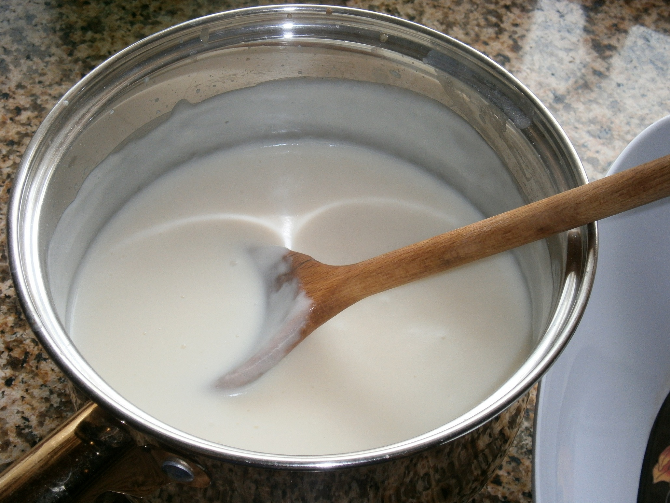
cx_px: 335
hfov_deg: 32.2
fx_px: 1161
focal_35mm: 60
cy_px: 252
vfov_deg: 24.4
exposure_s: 1/50
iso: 125
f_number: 3.9
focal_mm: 10.7
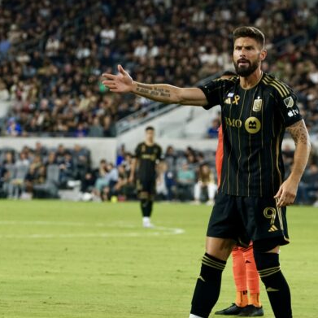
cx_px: 176
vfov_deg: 5.2
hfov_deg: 5.2
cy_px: 156
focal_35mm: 334
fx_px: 3471
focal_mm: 200
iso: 2000
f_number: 5
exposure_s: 1/800
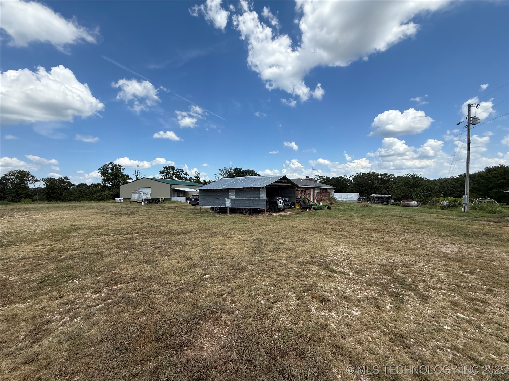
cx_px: 254
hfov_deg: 102.1
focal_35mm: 14
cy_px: 190
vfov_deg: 85.7
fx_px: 206
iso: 50
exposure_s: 1/2024
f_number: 2.2
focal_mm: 2.22
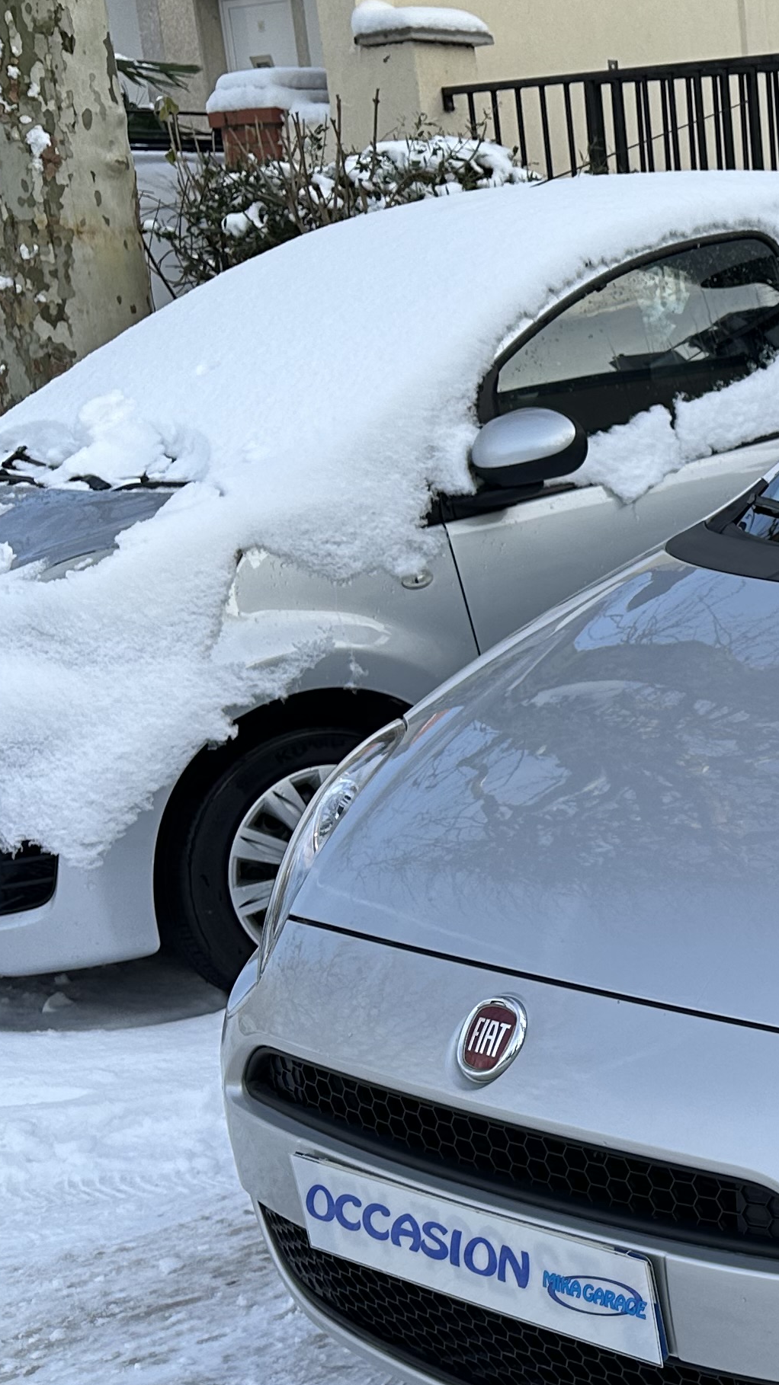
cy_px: 854
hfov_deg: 17.8
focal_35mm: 58
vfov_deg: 35.9
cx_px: 1270
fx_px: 2131
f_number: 1.78
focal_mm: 6.86
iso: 80
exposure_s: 1/1050
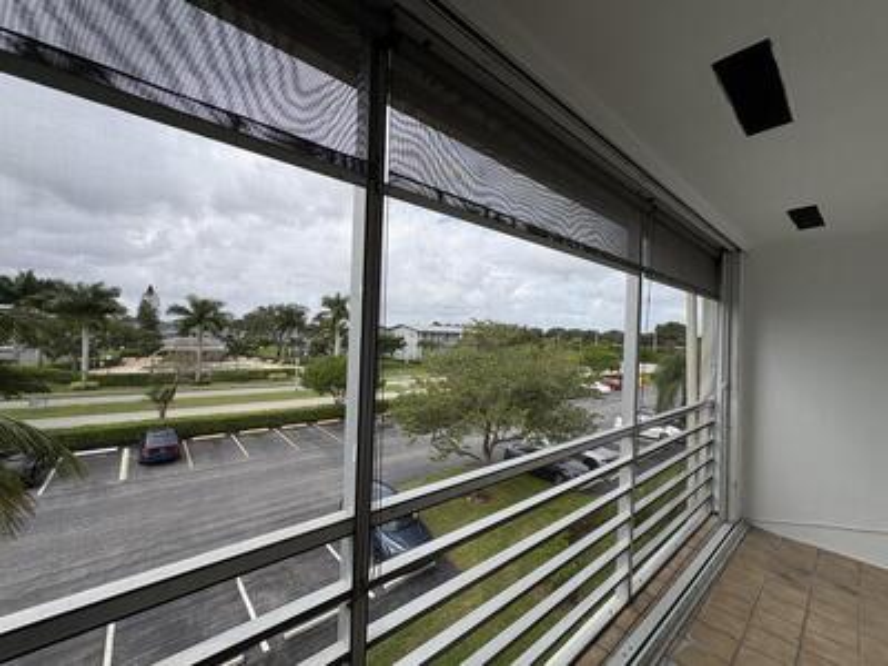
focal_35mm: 14
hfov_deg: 102.1
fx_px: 359
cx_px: 444
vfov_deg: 85.7
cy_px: 333
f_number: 2.2
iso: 50
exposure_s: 1/1536
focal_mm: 2.22
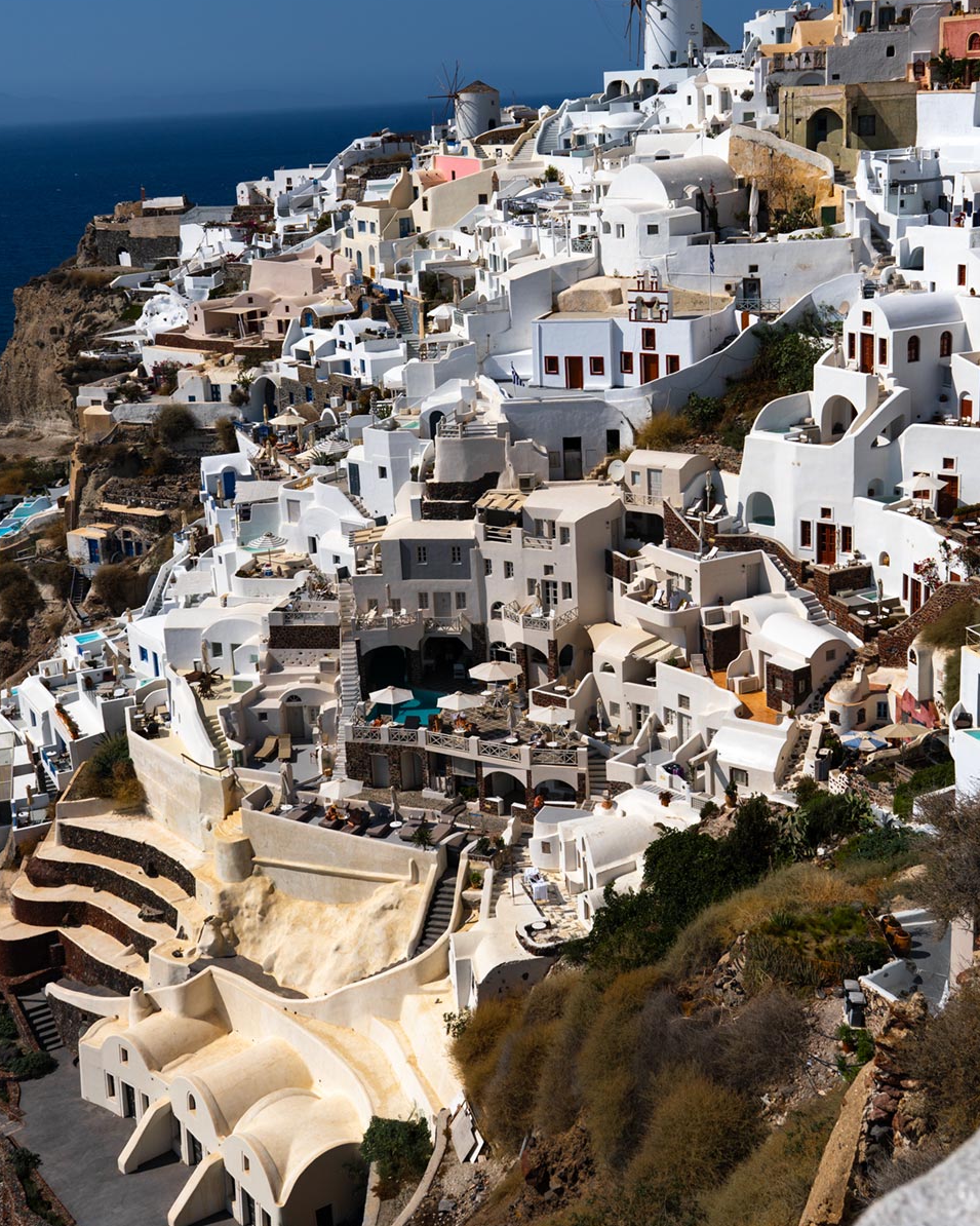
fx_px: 1576
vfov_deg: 42.4
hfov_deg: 34.6
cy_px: 543
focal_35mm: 43
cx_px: 489
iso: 100
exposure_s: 1/2500
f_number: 5.6
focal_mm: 25.6
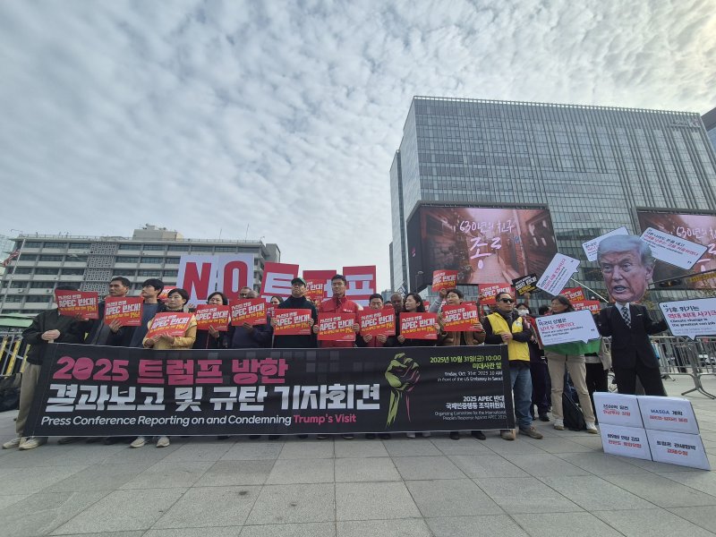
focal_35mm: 13
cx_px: 358
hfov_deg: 106.2
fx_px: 269
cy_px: 268
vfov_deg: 89.9
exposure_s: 1/3144
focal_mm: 2.2
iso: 50
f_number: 2.2
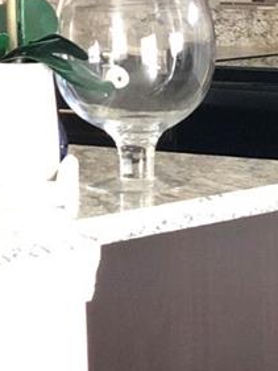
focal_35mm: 222
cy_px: 197
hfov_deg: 6.6
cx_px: 407
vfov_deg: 8.9
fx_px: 2375
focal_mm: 6
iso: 200
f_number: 2.4
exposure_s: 1/8
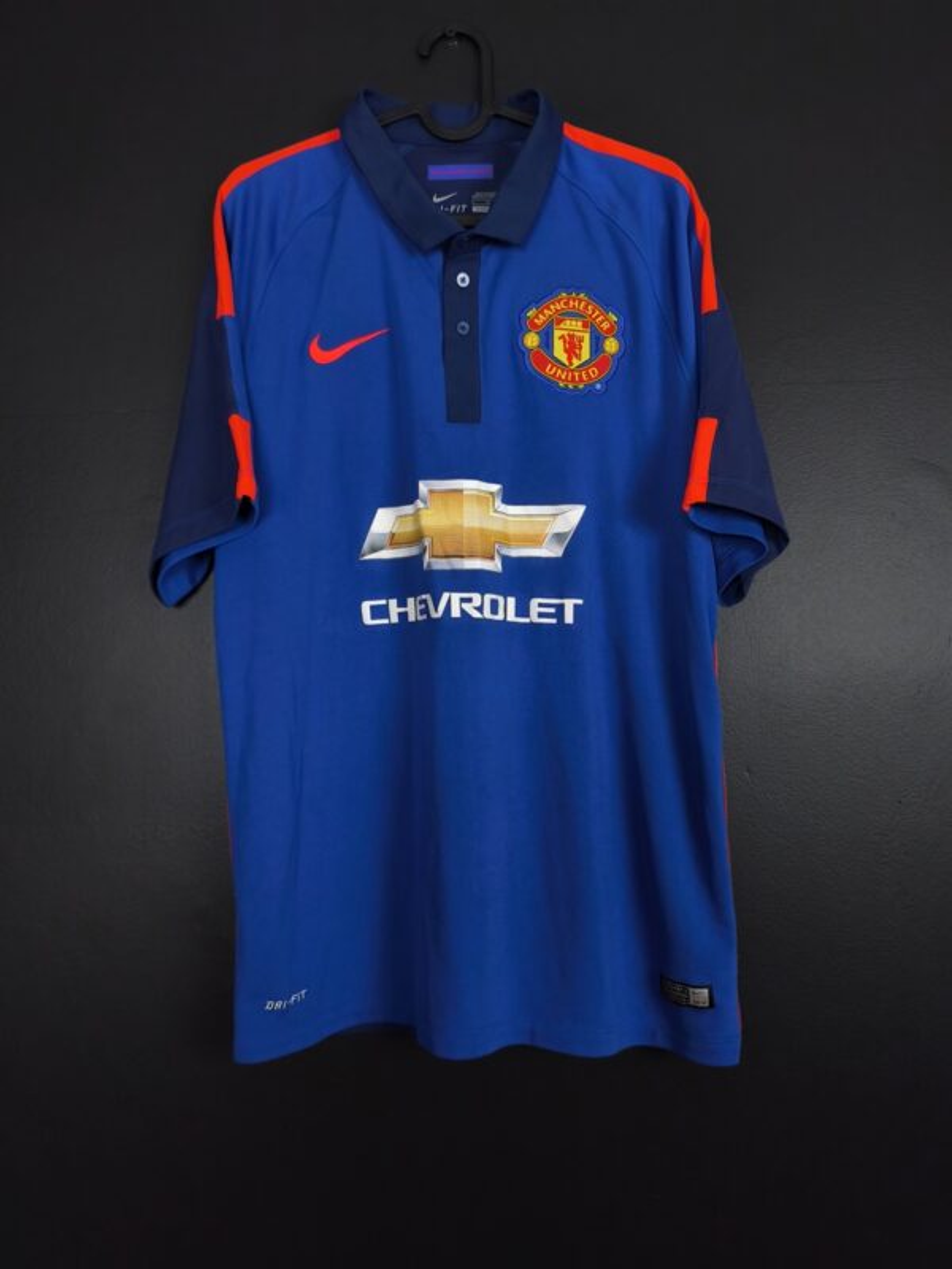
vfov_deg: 73.9
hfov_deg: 58.9
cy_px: 634
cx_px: 476
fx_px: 843
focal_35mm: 23
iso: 320
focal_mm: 6.57
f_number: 1.6
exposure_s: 1/125
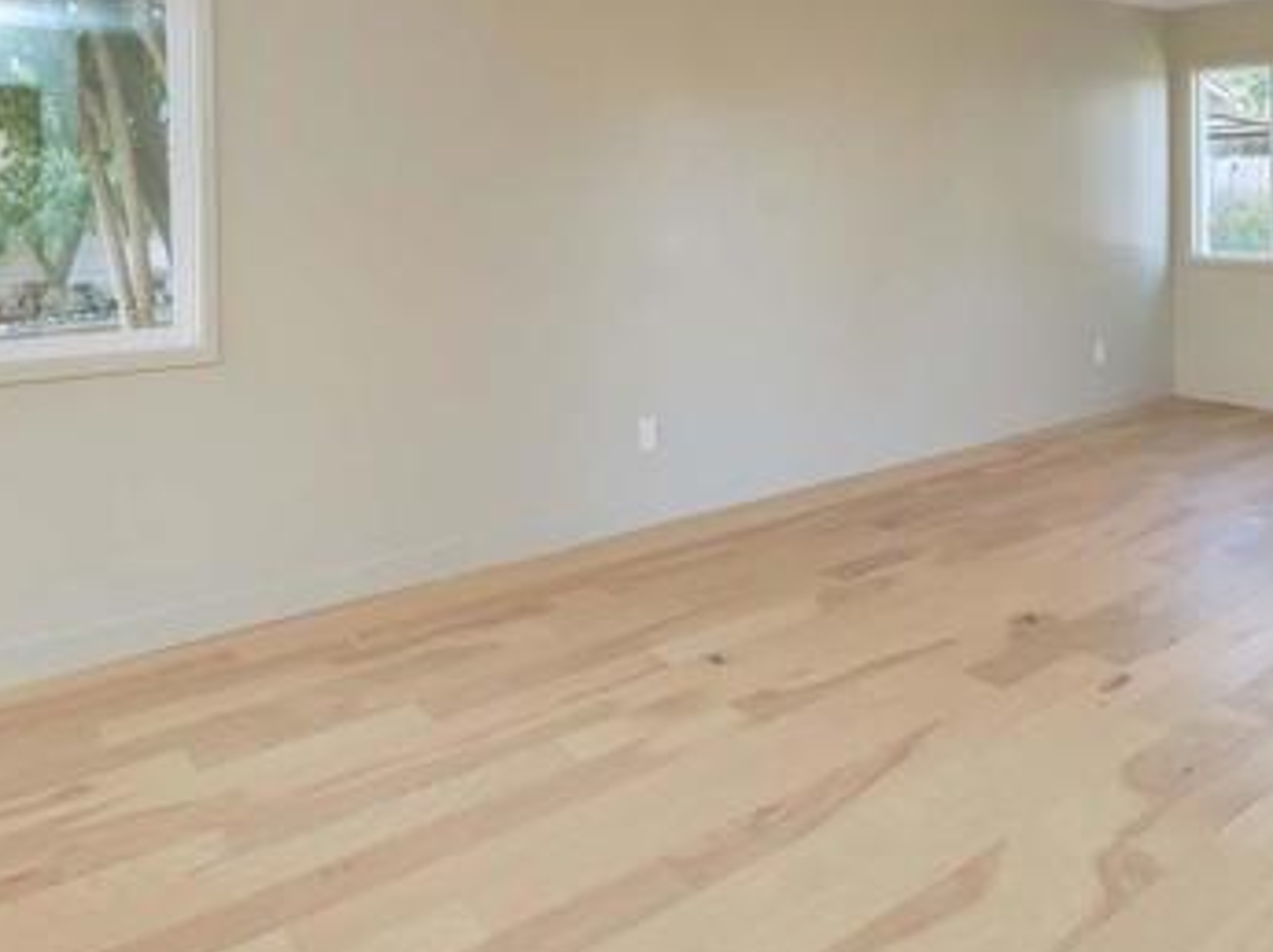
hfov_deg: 67.3
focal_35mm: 26
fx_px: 955
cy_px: 207
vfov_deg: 50.2
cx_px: 668
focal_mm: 7
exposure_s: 1/125
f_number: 4
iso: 800
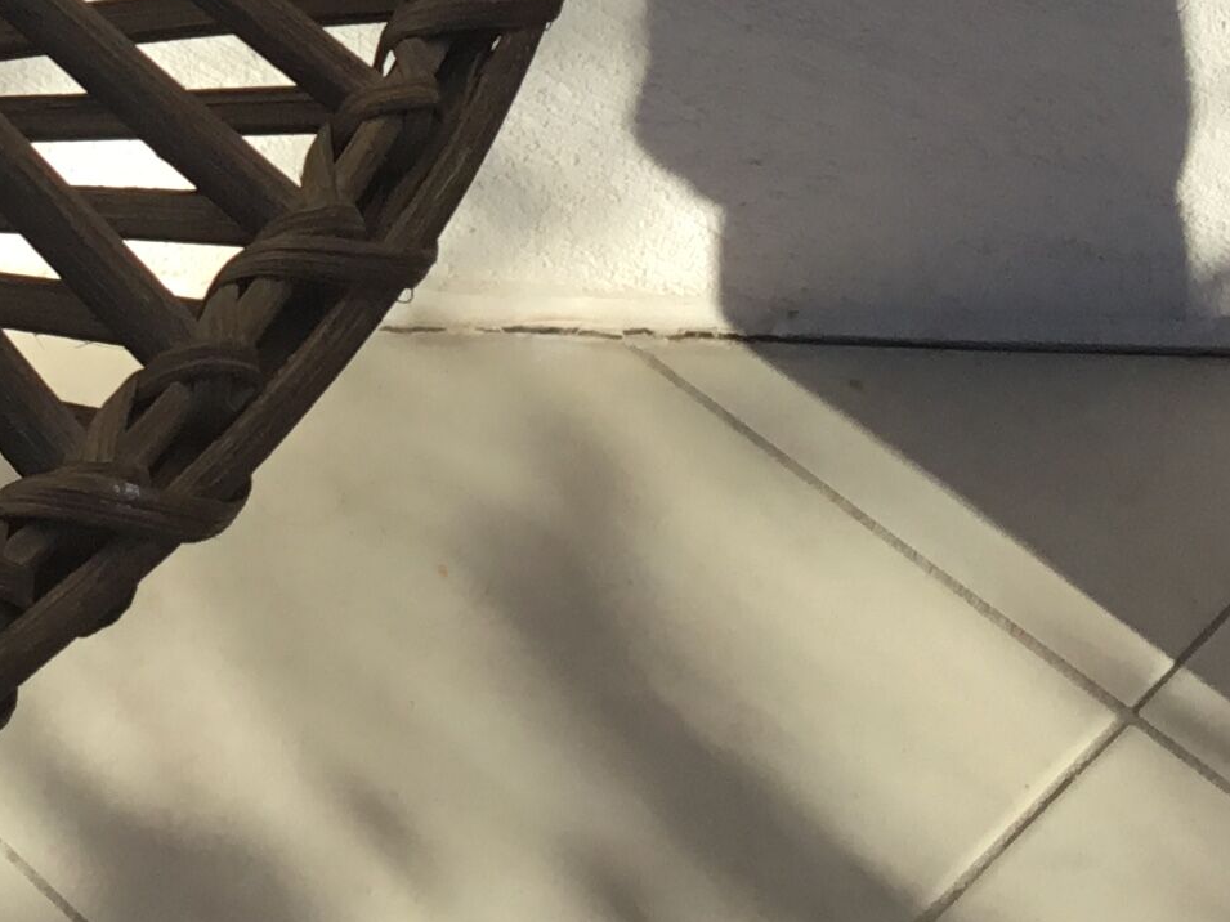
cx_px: -46
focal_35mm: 106
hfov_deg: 18.0
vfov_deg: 13.3
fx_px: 3766
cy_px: -381
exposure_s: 1/886
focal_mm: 3.3
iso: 25
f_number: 2.4
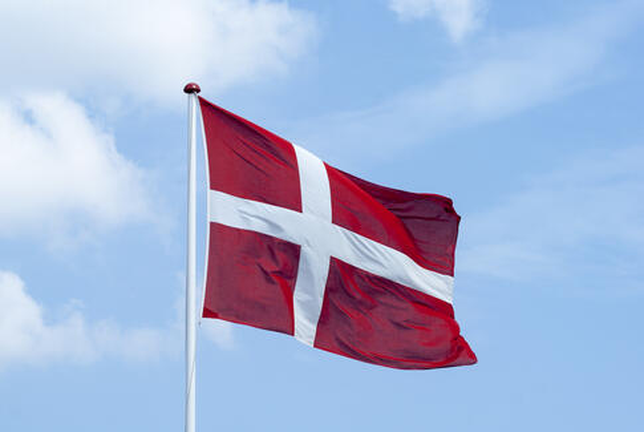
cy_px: 216
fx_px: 2956
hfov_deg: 12.4
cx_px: 322
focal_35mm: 165
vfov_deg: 8.3
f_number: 7.1
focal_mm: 110
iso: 100
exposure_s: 1/500
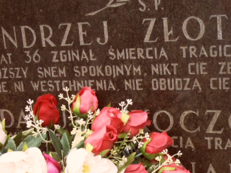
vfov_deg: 17.5
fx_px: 547
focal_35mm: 82
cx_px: 171
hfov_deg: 23.6
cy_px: 176
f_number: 3.6
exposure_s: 1/45
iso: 200
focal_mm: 6.5
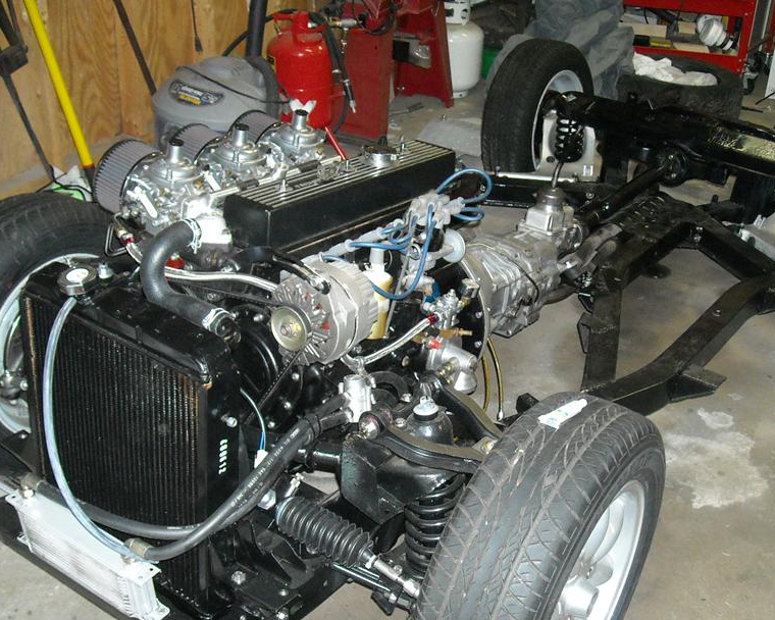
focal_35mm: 46
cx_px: 404
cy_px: 383
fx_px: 1055
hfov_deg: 40.3
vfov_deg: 32.6
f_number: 2.8
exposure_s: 1/60
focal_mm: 5.7
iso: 496
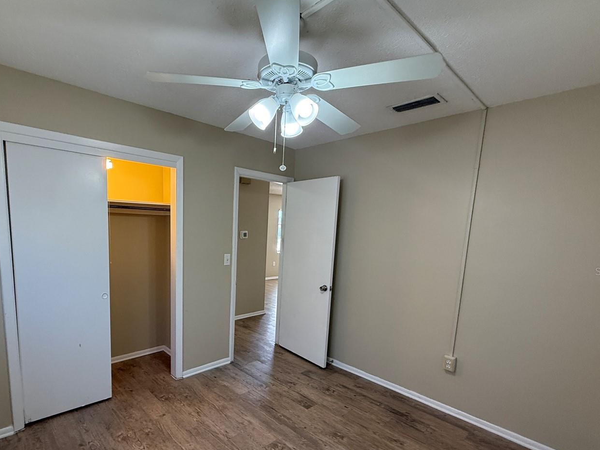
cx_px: 255
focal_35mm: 18
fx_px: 312
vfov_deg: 70.8
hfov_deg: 87.1
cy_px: 271
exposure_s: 1/120
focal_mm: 2.22
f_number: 2.2
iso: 200
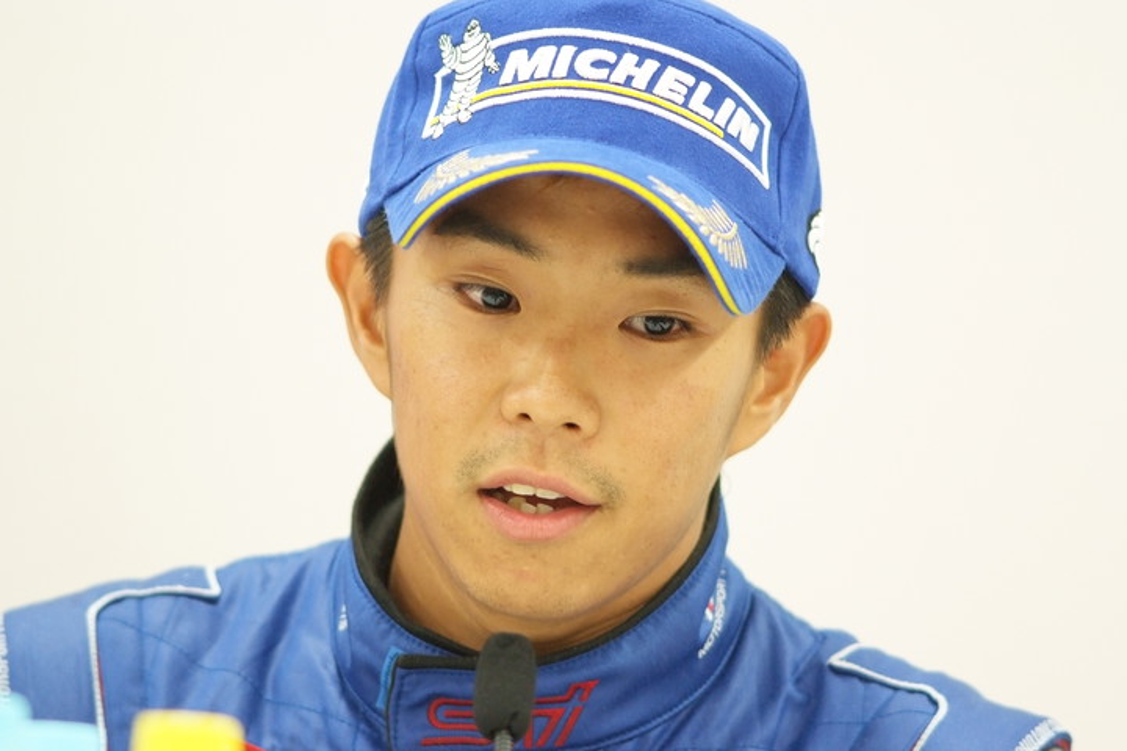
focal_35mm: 270
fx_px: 8452
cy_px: 376
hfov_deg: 7.6
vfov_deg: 5.1
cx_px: 564
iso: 1600
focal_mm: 180
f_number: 2.8
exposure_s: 1/125
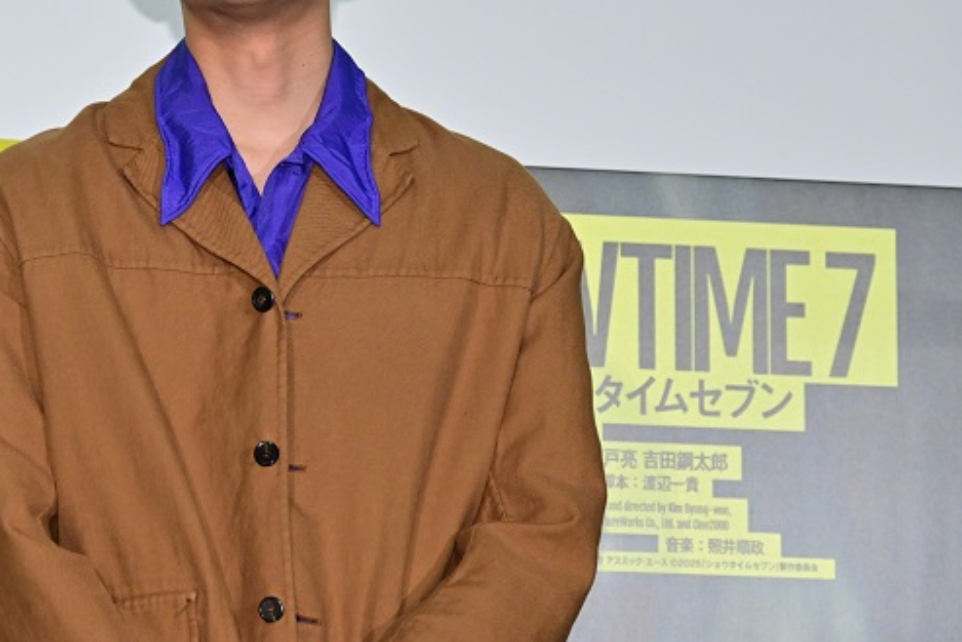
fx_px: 5372
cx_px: 265
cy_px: 231
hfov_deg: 10.2
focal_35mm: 201
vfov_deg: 6.8
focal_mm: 120
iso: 3200
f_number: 6.3
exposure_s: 1/200
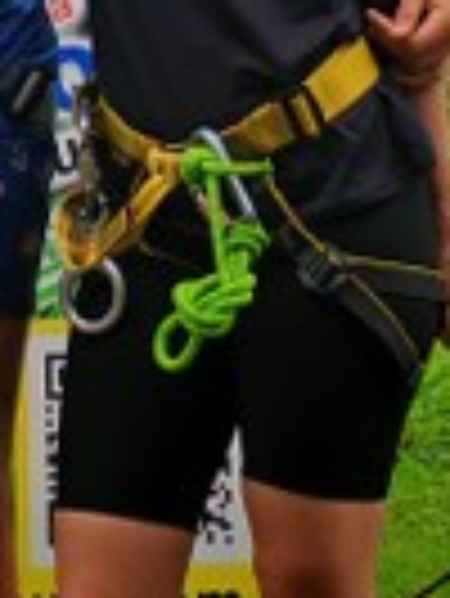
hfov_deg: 8.6
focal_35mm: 173
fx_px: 2994
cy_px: -324
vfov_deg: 10.9
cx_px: 54
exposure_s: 1/910
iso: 50
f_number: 1.9
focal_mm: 6.12
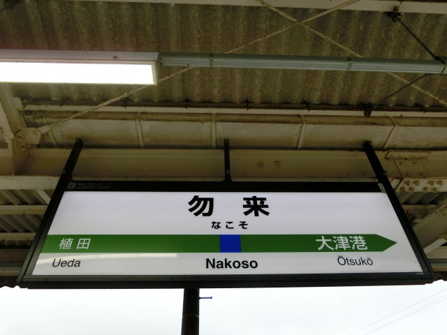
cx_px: 224
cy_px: 168
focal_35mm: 25
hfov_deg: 69.4
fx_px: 323
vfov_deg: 54.9
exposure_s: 1/125
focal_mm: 4.5
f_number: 3.5
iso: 80
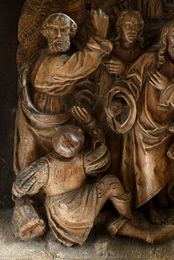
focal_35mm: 50
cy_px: 130
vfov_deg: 39.6
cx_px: 87
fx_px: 362
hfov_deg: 27.0
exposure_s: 1/1.6
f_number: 8
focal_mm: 50
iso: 64
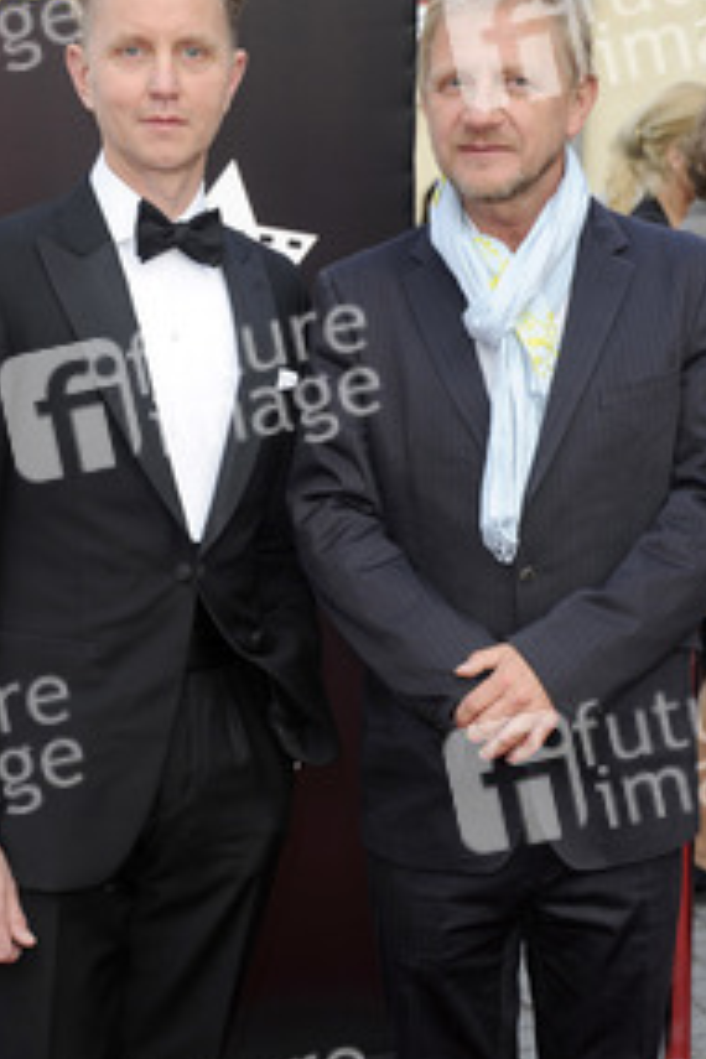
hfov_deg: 15.0
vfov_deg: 22.4
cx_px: 297
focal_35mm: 91
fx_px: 2677
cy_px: 580
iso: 320
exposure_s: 1/160
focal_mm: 65
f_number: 6.3
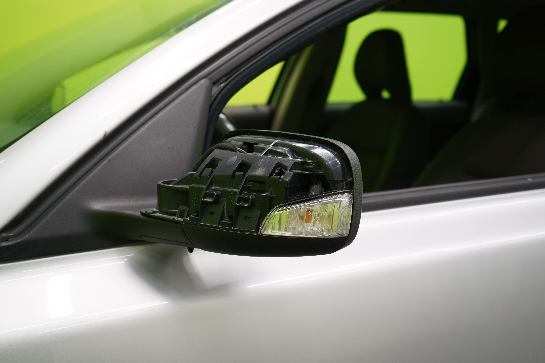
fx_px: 636
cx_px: 272
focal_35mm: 42
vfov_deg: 31.9
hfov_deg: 46.4
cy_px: 182
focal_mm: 42
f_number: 5.6
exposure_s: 1/30
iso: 500
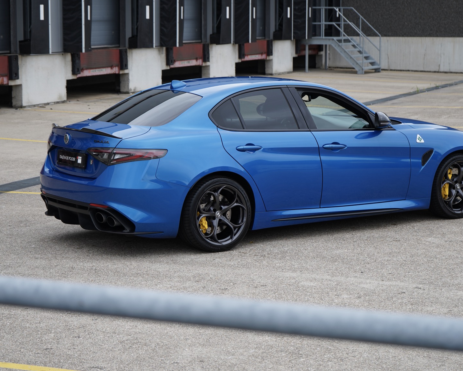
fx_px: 1206
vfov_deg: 17.5
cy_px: 183
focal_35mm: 88
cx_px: 247
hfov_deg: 21.7
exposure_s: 1/160
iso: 125
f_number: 5.6
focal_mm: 70
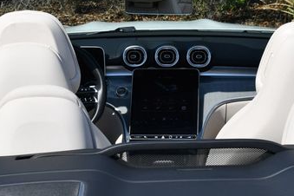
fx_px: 988
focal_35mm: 121
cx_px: 148
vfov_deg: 11.3
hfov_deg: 16.9
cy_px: 69
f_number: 8
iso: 100
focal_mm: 32
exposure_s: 1/250
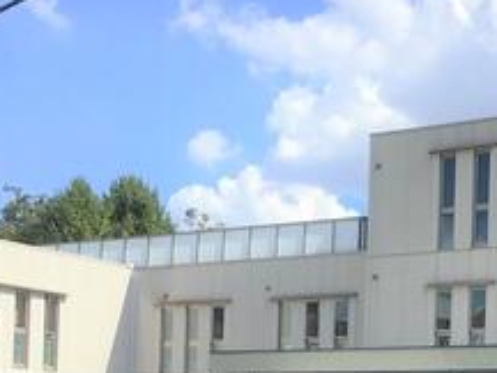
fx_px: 1235
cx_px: 456
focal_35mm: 86
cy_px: 421
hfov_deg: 22.2
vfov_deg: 16.6
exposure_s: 1/1631
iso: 25
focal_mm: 3.3
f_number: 2.4
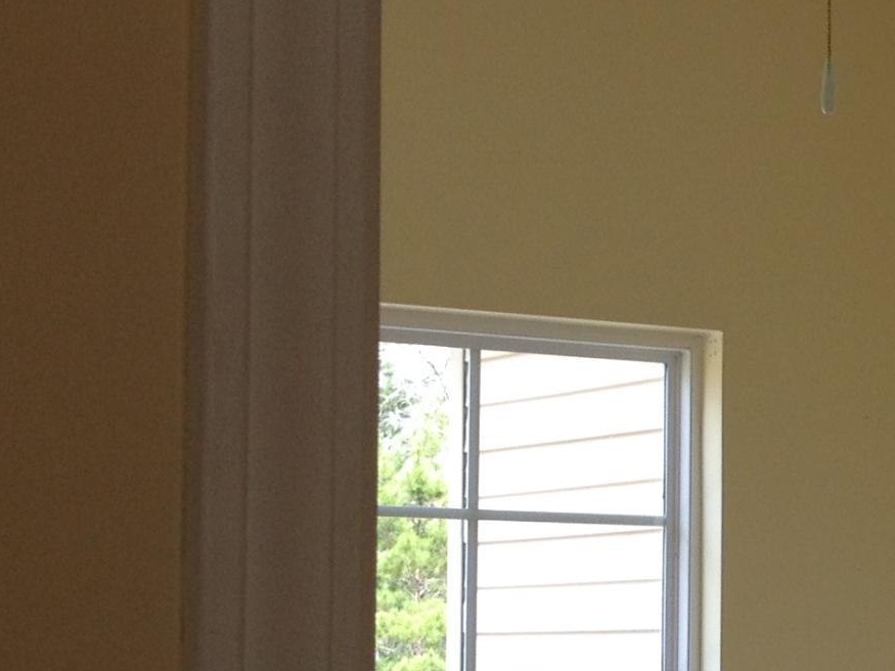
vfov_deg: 12.3
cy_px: 555
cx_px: 1259
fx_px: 3102
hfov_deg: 15.4
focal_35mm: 120
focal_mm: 4.28
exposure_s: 1/163
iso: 50
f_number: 2.4
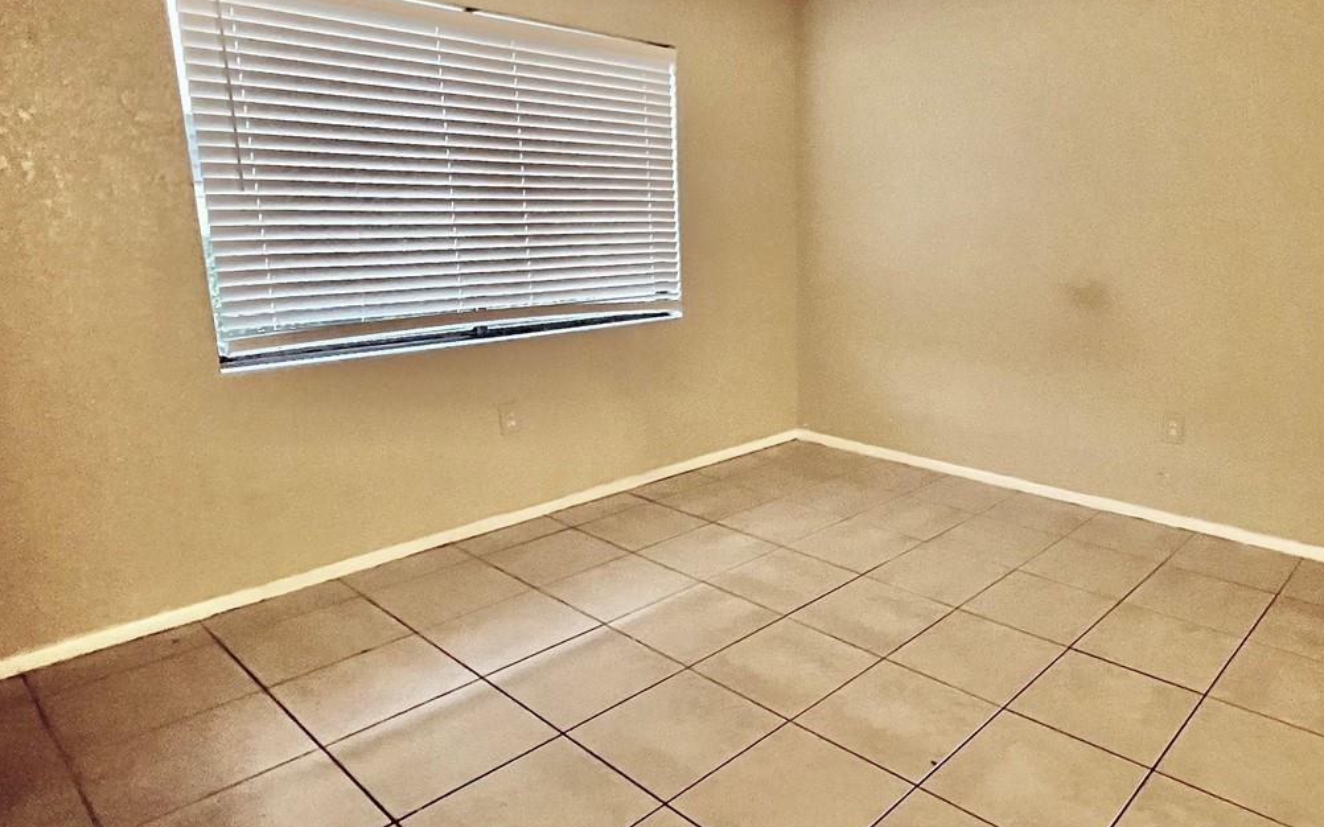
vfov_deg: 55.0
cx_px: 868
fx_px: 794
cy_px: 382
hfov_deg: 77.4
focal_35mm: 22
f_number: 1.8
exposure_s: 1/40
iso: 1000
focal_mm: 1.57
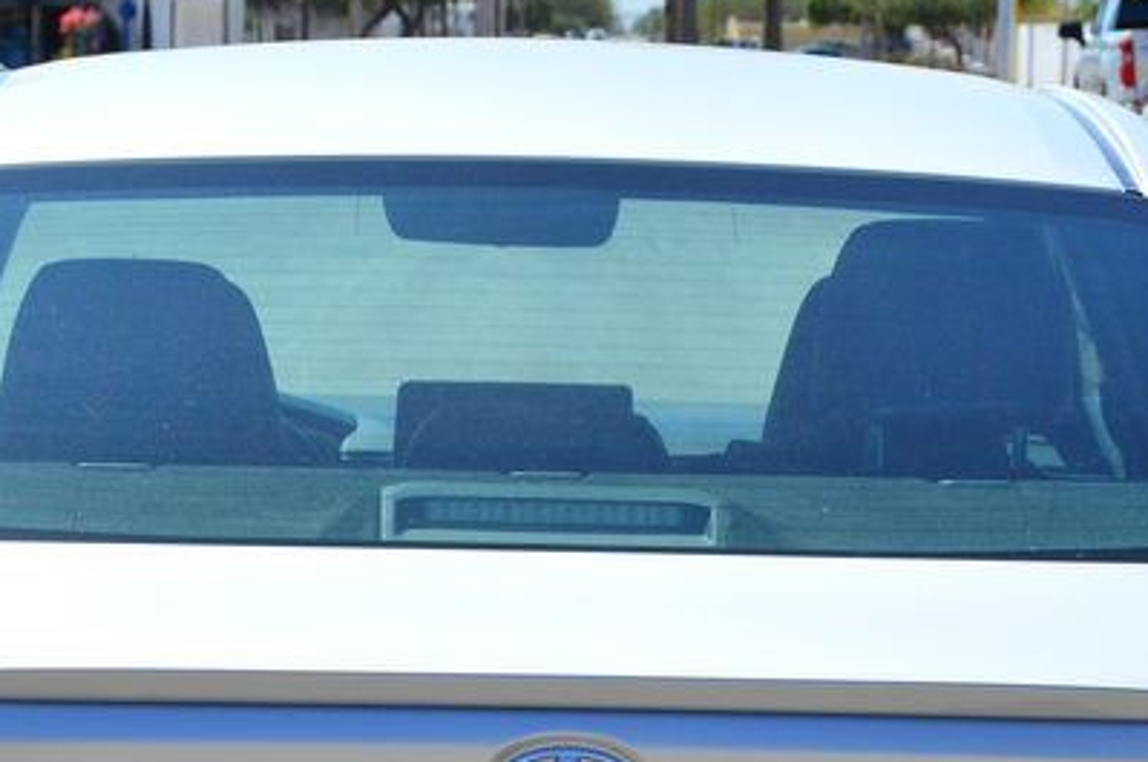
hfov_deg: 12.0
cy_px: 903
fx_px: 5478
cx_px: 528
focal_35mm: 172
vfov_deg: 7.9
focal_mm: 38
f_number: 7.1
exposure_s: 1/500
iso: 200
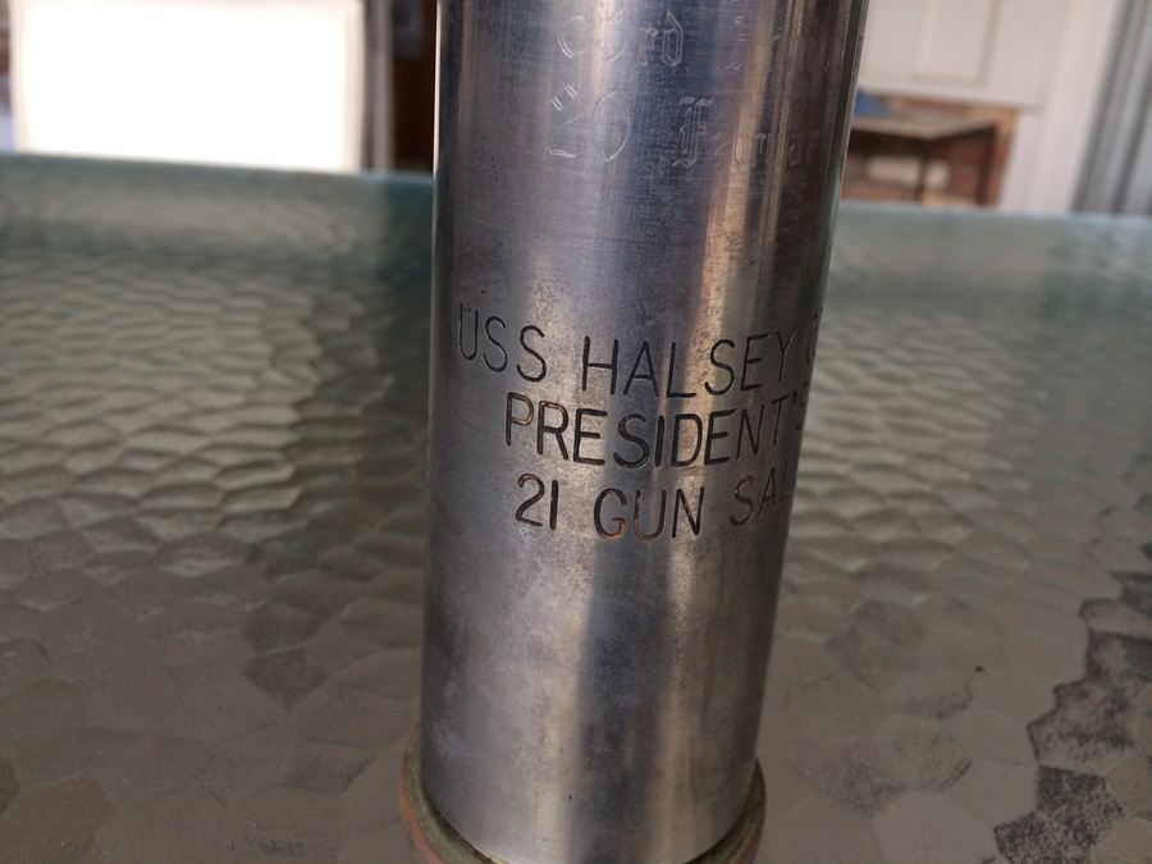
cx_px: 576
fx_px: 998
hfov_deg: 60.0
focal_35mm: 30
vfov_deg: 46.8
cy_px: 432
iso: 64
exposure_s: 1/30
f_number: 2.2
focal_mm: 4.12
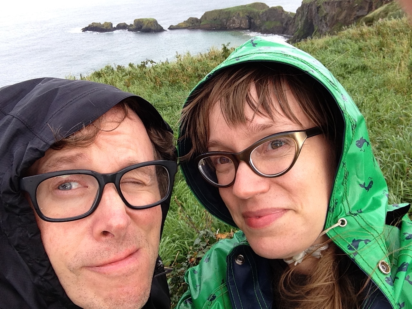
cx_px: 206
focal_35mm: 33
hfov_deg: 55.4
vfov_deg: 42.9
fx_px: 393
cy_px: 154
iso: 50
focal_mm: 2.15
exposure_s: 1/253
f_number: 2.4
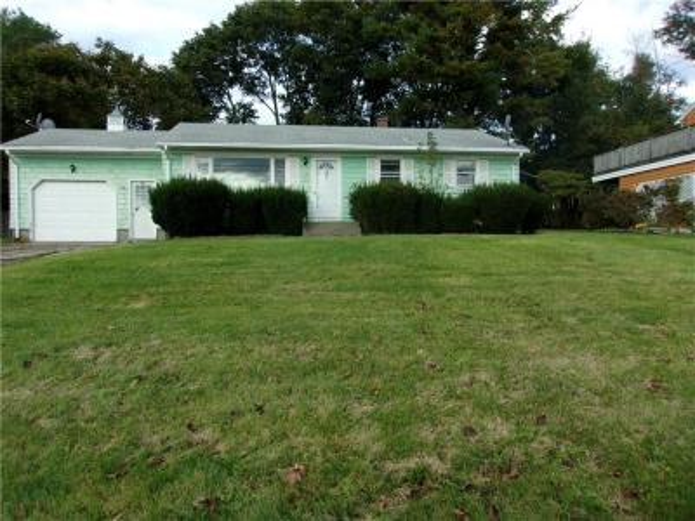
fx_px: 542
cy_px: 260
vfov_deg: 51.4
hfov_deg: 65.3
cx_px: 348
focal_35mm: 27
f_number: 3
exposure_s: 1/400
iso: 80
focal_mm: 4.9
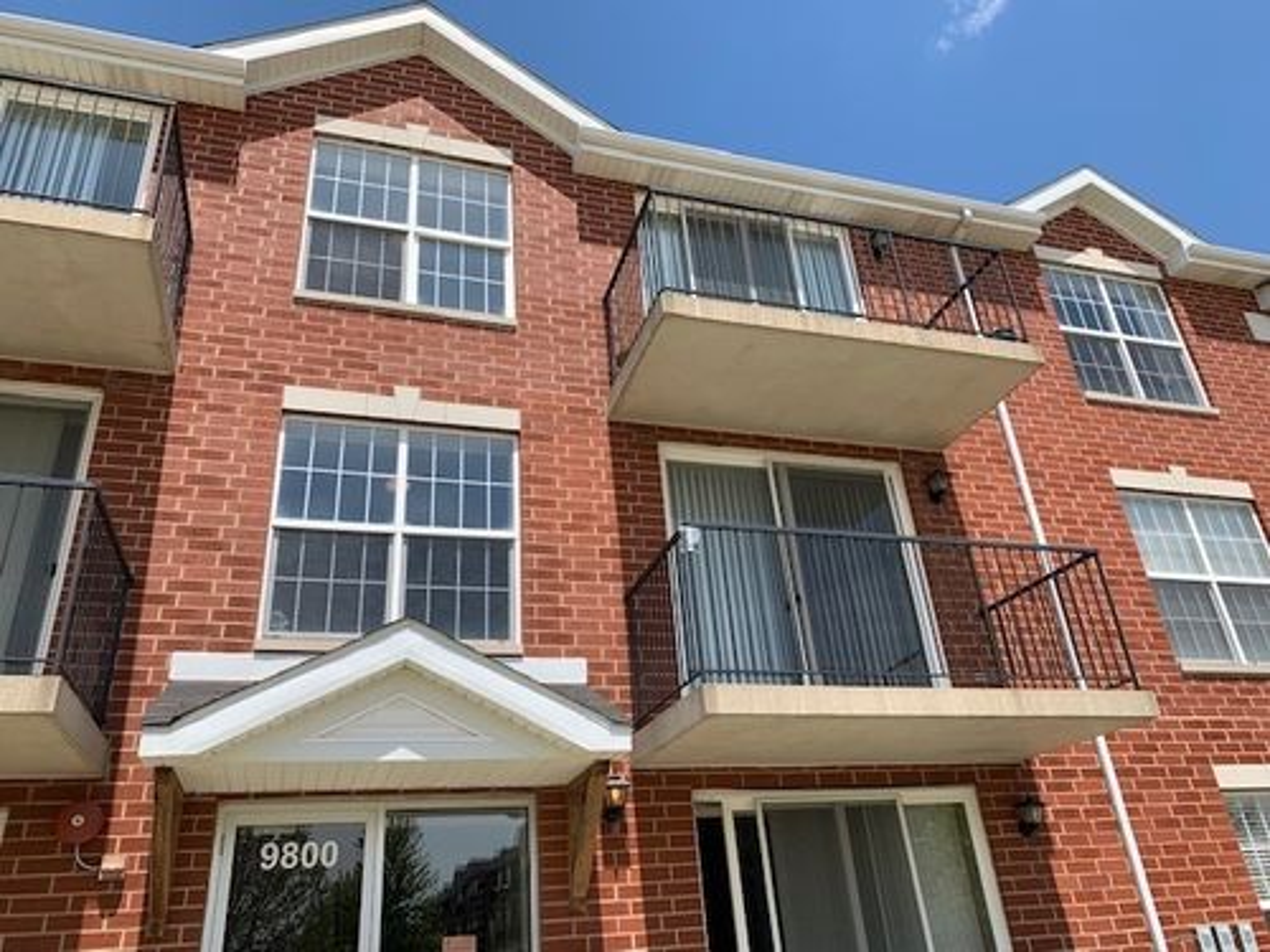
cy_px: 476
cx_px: 635
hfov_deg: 67.3
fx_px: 954
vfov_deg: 53.1
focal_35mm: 26
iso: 25
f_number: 1.8
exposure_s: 1/1880
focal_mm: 4.25
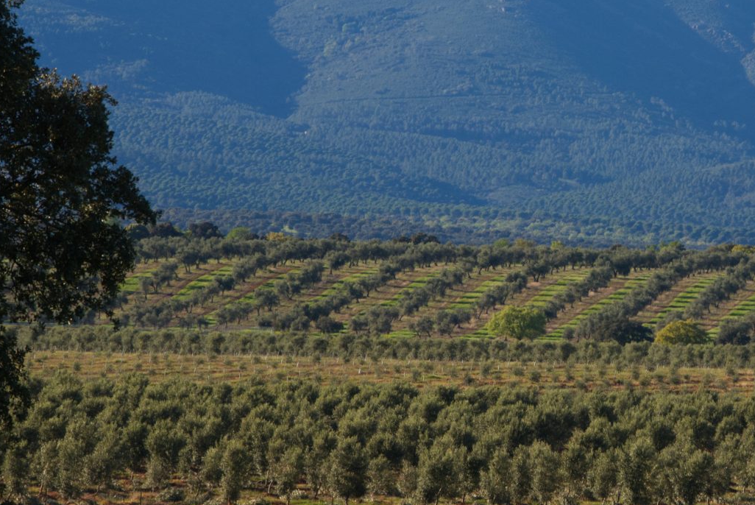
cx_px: 639
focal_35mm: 393
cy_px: 187
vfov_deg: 3.5
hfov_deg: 5.2
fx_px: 8249
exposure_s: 1/250
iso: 400
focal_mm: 210
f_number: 13
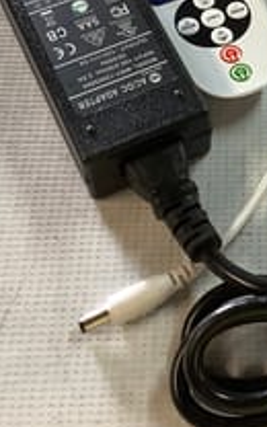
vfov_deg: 25.7
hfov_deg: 16.1
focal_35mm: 79
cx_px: 281
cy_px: 85
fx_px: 920
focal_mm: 3.3
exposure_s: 1/50
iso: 125
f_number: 2.4
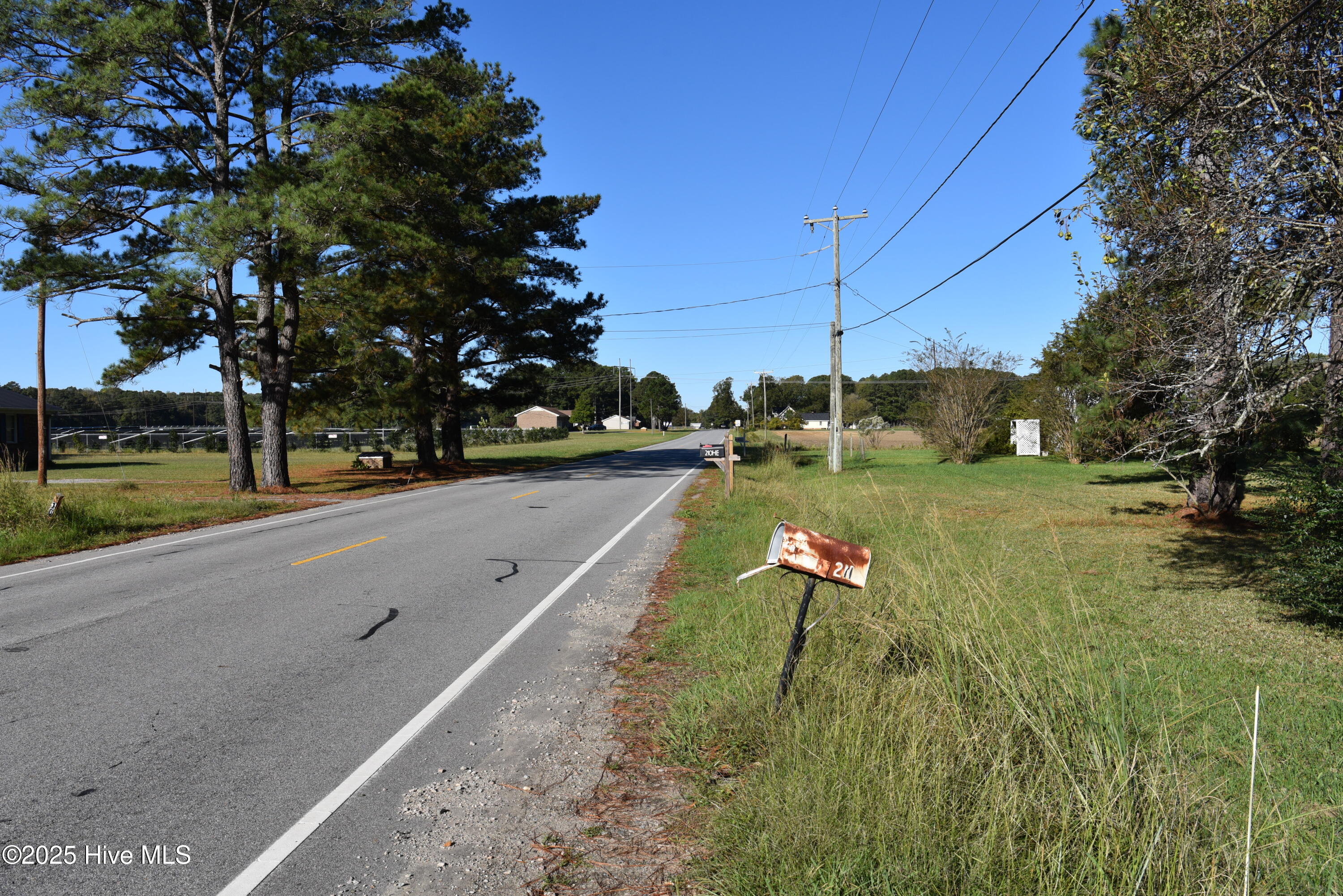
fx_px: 1082
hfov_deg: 63.6
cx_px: 672
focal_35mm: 29
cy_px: 448
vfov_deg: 45.0
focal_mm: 29
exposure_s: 1/400
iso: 200
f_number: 10
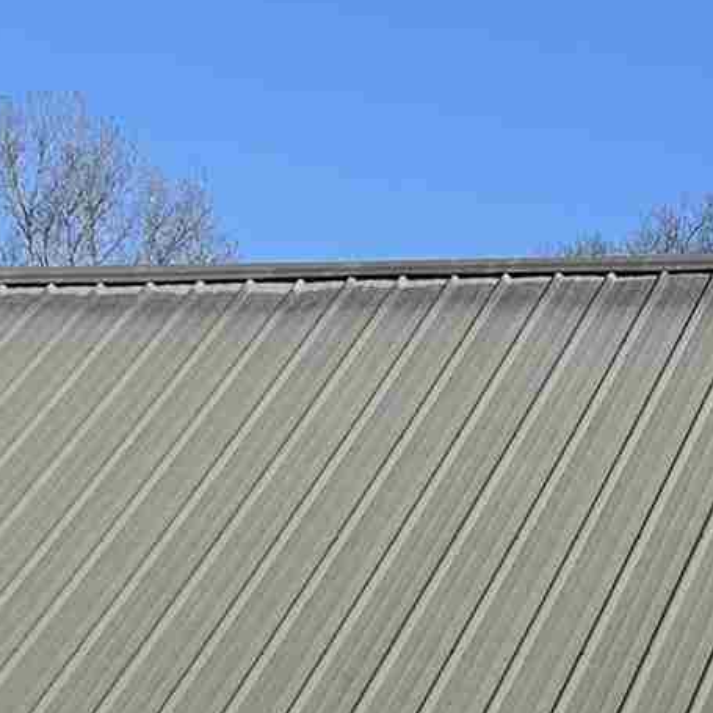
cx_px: 627
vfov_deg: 10.8
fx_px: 3612
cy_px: 1144
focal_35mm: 155
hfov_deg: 11.2
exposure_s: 1/4630
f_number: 1.5
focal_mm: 5.7
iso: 50
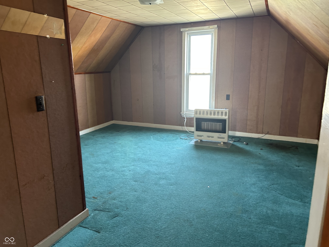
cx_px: 164
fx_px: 247
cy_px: 124
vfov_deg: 53.1
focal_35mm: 26
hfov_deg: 67.3
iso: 250
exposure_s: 1/60
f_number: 1.5
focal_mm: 5.7
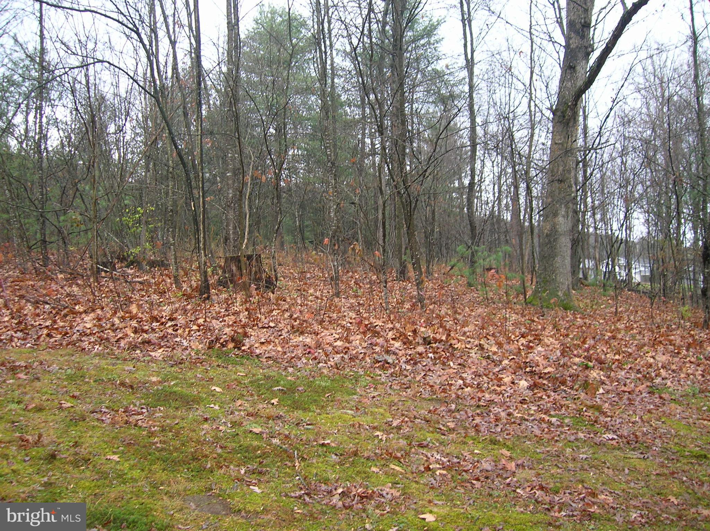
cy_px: 266
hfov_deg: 54.0
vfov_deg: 41.7
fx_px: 697
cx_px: 355
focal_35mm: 34
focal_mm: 5.7
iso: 56
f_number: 2.9
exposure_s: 1/30
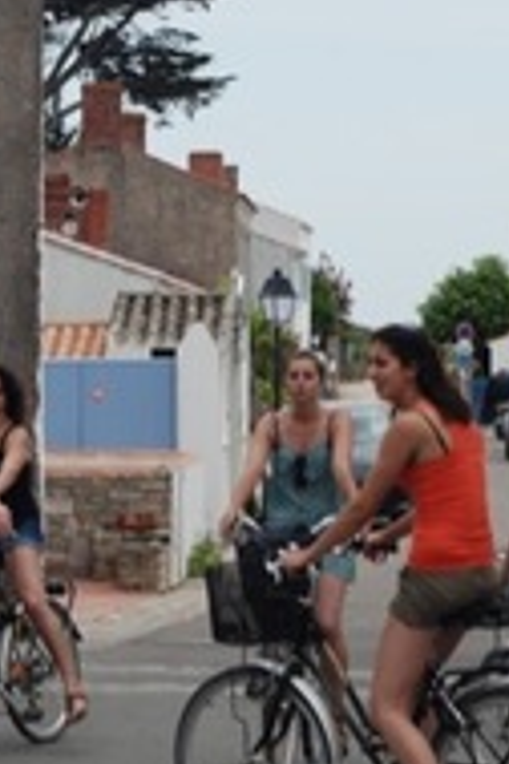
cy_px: 495
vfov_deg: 11.5
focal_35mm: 179
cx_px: 65
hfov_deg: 7.7
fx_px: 3796
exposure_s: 1/160
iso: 100
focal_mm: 50
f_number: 6.3
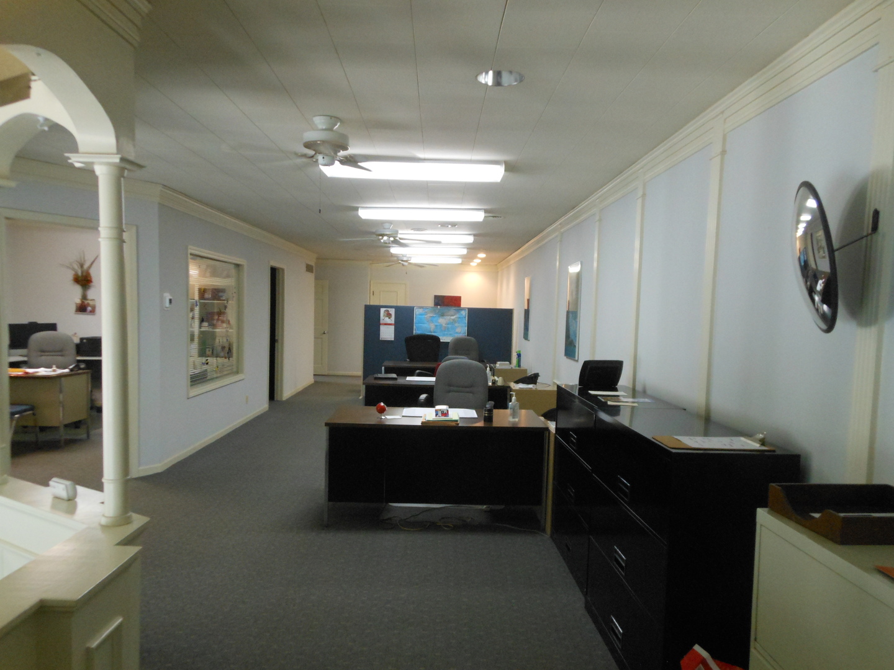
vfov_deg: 54.9
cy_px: 335
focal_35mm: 25
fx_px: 646
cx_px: 447
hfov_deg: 69.4
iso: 320
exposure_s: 1/30
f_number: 3.2
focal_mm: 4.5
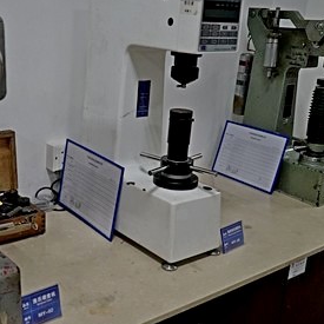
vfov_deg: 42.8
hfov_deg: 42.4
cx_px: 113
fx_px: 413
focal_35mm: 39
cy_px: 151
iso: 3200
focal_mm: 28
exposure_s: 1/160
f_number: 3.5
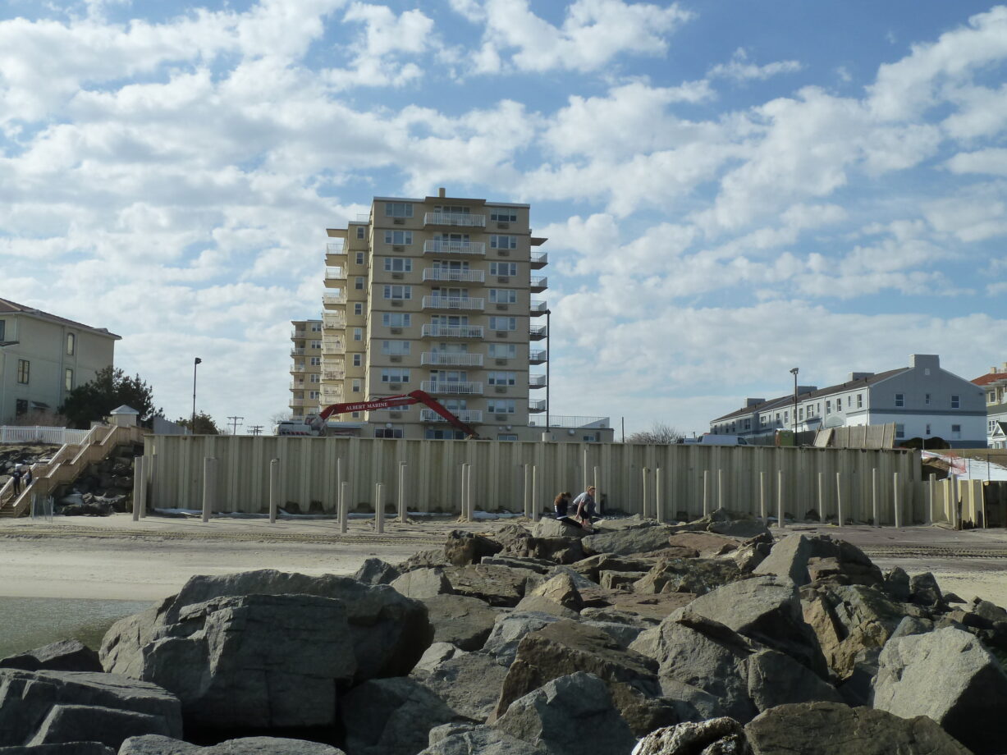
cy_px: 378
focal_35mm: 44
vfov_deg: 32.9
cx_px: 504
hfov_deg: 42.9
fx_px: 1280
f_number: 5.6
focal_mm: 7.3
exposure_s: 1/640
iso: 125
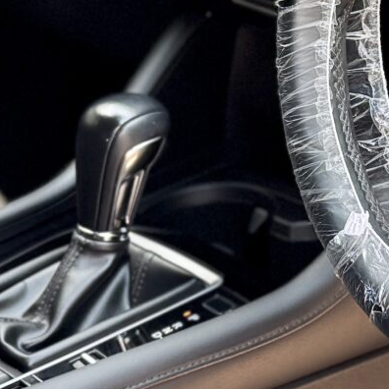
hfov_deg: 12.6
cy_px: 183
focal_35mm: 137
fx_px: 1742
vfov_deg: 12.7
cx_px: 382
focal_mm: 6.76
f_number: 1.78
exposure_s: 1/222
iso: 64
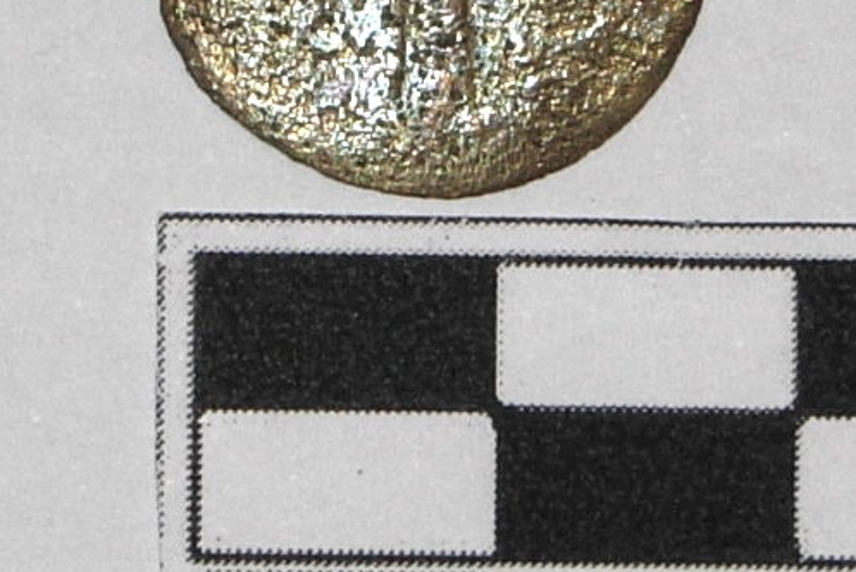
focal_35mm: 124
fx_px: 2950
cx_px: 427
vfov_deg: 11.0
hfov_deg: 16.5
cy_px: 40
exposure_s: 1/90.5
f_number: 6
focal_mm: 18.6
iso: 50
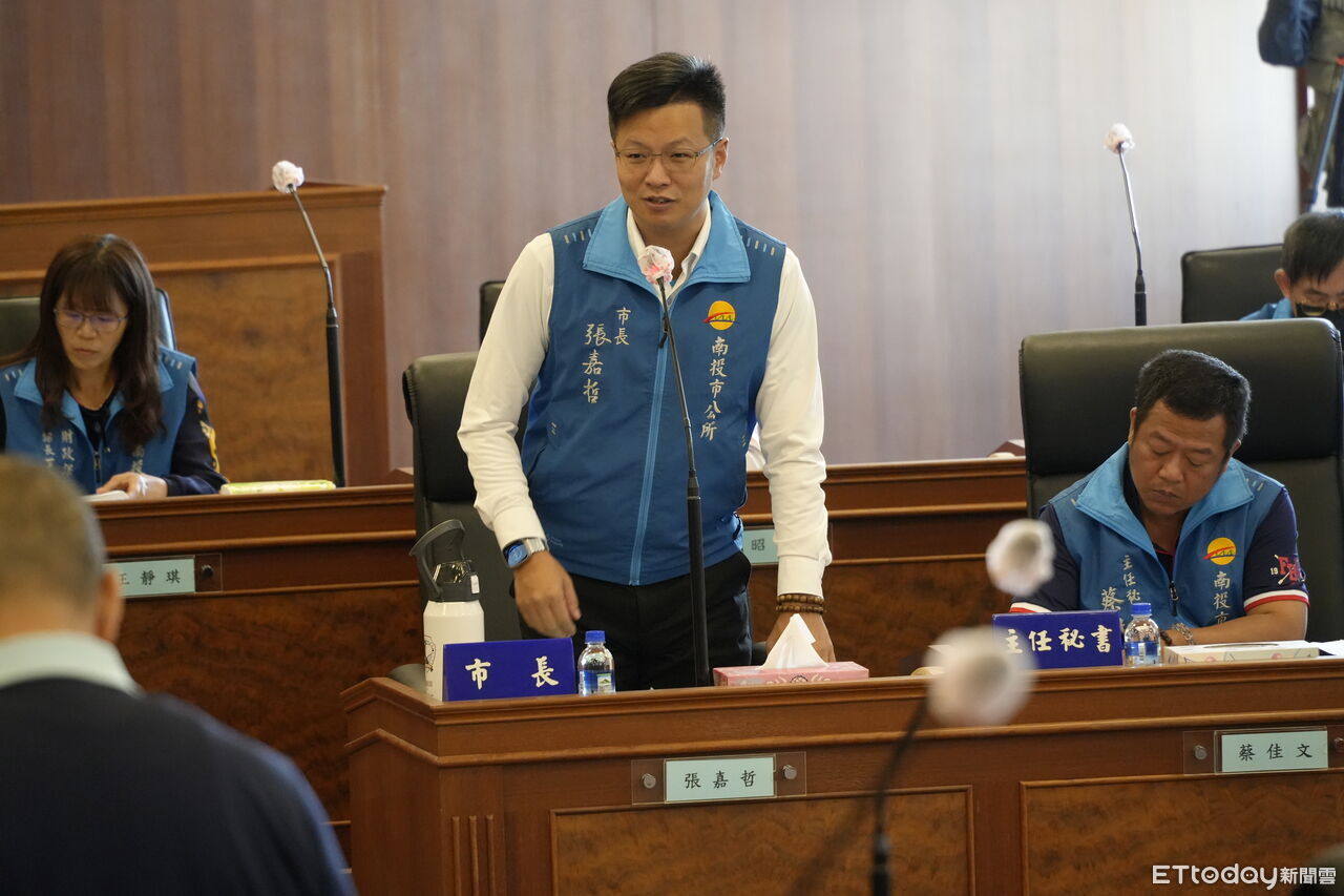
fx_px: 7465
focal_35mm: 200
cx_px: 672
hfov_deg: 10.3
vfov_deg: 6.9
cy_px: 448
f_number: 5.6
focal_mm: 200
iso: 6400
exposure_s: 1/200
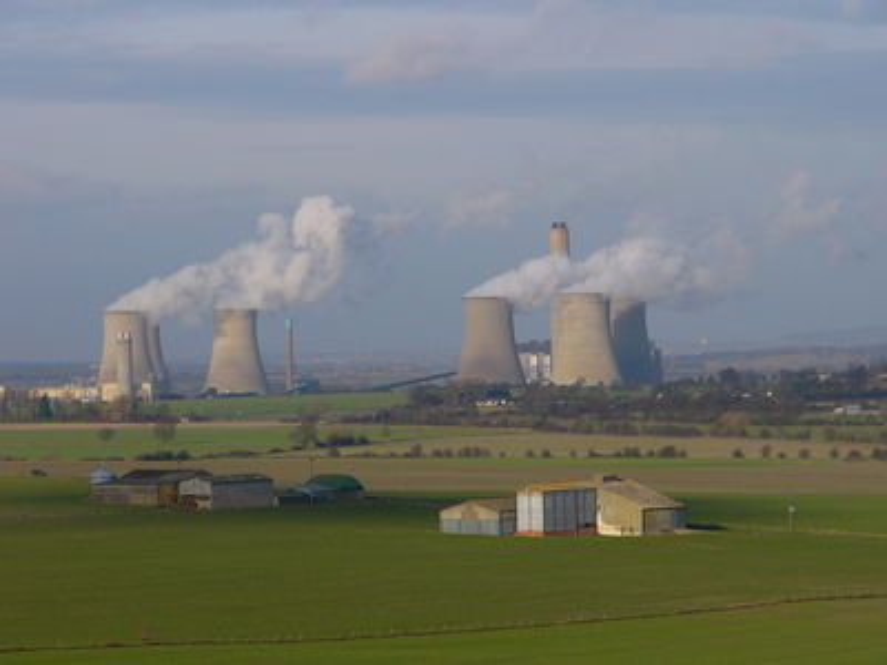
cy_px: 332
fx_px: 4382
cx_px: 444
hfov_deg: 11.6
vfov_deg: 8.7
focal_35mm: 171
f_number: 5.6
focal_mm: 22.5
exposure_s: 1/400
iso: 50
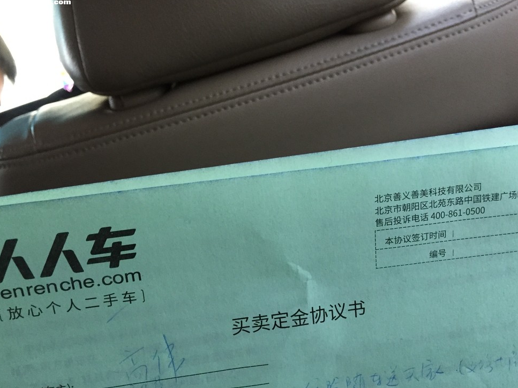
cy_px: 196
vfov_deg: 46.8
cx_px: 254
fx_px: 449
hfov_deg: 60.0
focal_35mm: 30
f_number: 2.2
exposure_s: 1/30
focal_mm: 4.15
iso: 250
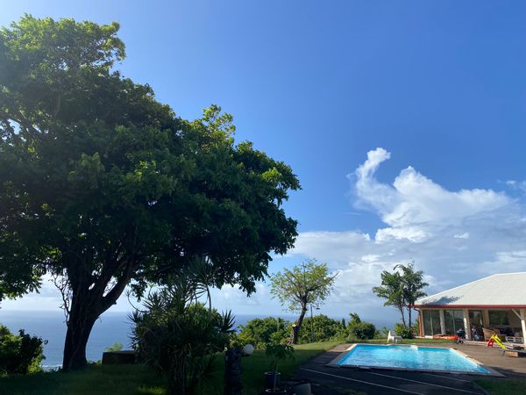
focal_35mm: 26
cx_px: 263
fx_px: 395
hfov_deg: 67.3
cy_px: 198
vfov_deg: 53.1
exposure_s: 1/3040
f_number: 1.8
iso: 32
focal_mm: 4.25
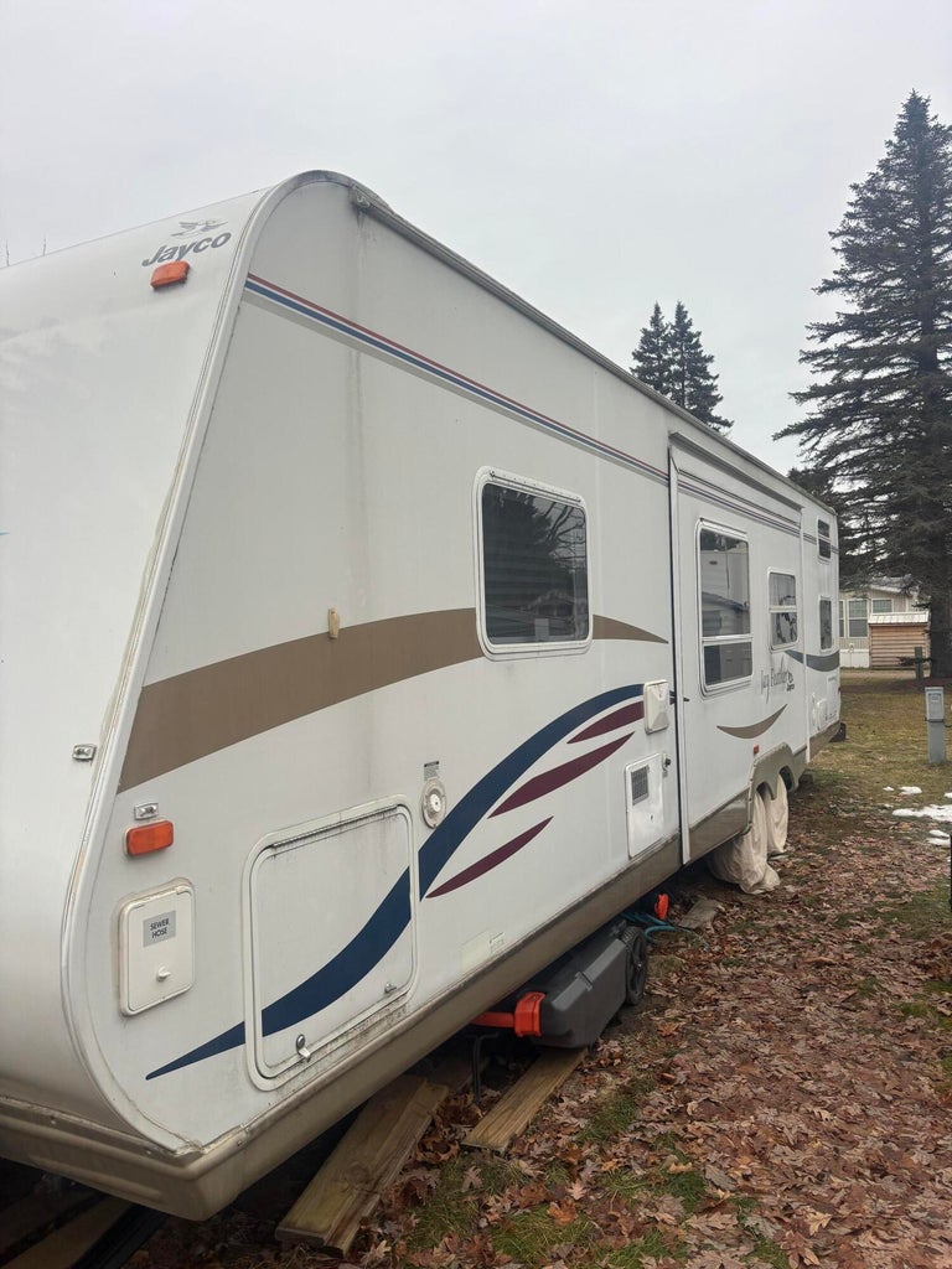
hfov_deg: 53.1
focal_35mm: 26
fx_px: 953
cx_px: 476
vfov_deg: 67.3
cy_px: 634
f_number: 1.6
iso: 80
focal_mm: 5.96
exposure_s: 1/121
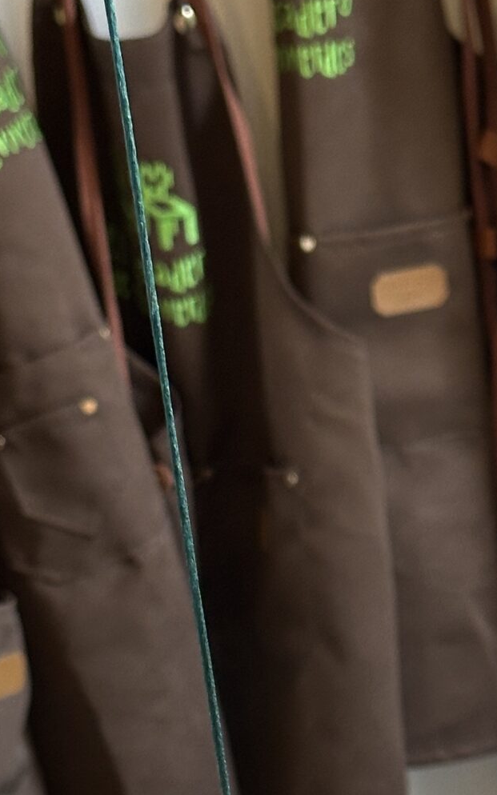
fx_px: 2840
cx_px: 394
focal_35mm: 131
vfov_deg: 15.5
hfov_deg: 10.0
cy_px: 885
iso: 80
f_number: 1.78
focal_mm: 6.86
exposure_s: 1/69
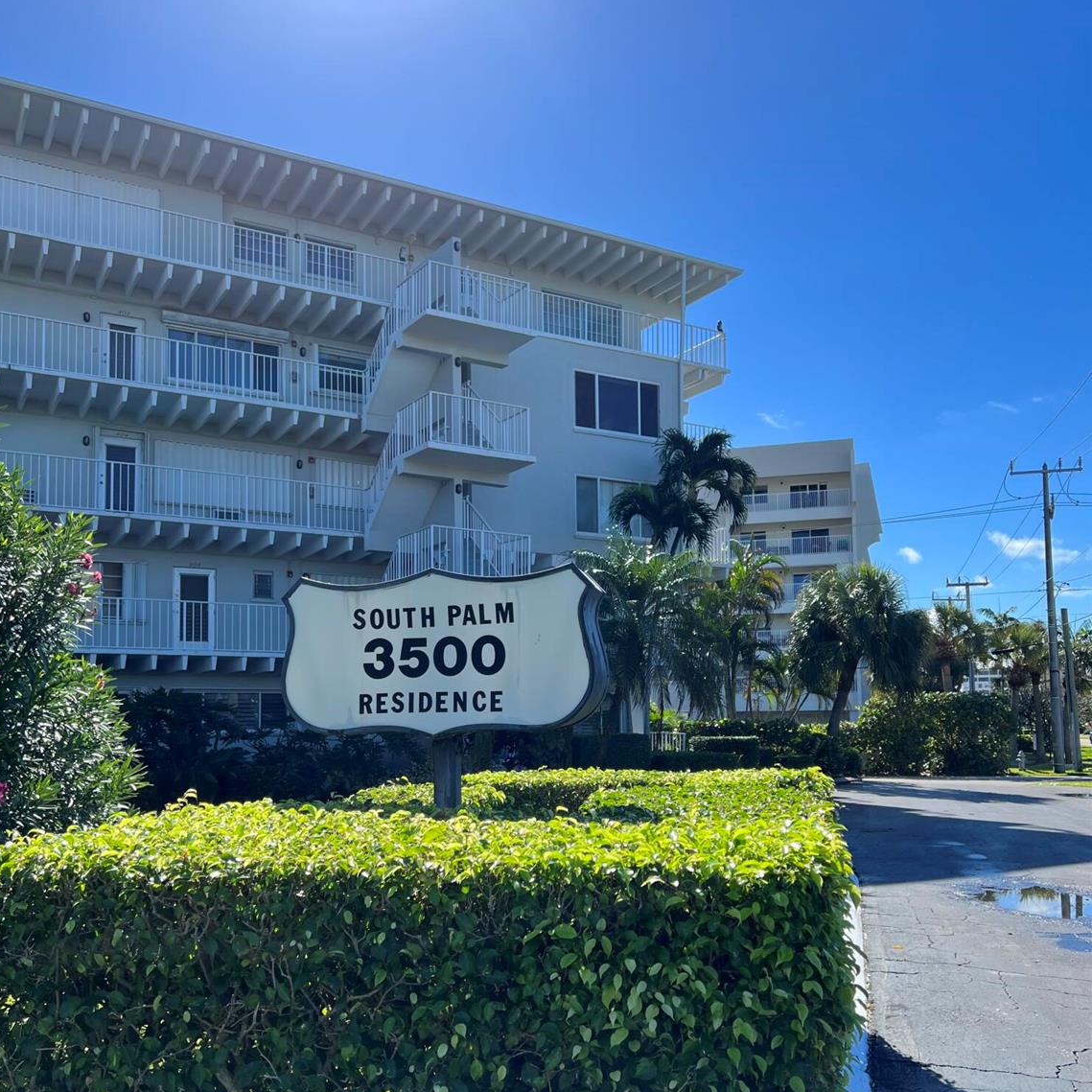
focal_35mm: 31
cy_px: 657
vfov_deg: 52.2
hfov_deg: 52.5
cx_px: 541
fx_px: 1106
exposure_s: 1/2252
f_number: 1.5
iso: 50
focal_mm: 5.7
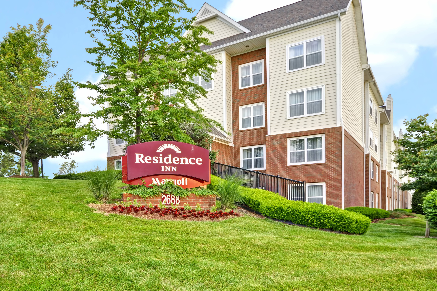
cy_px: 134
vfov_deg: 48.5
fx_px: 323
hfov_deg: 68.2
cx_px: 208
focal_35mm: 27
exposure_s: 1/60
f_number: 8
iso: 200
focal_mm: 15
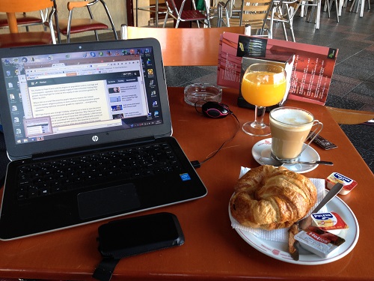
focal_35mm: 35
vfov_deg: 40.7
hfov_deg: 52.6
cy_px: 140
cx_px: 187
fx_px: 378
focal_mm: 4.28
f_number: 2.4
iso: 50
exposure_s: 1/24
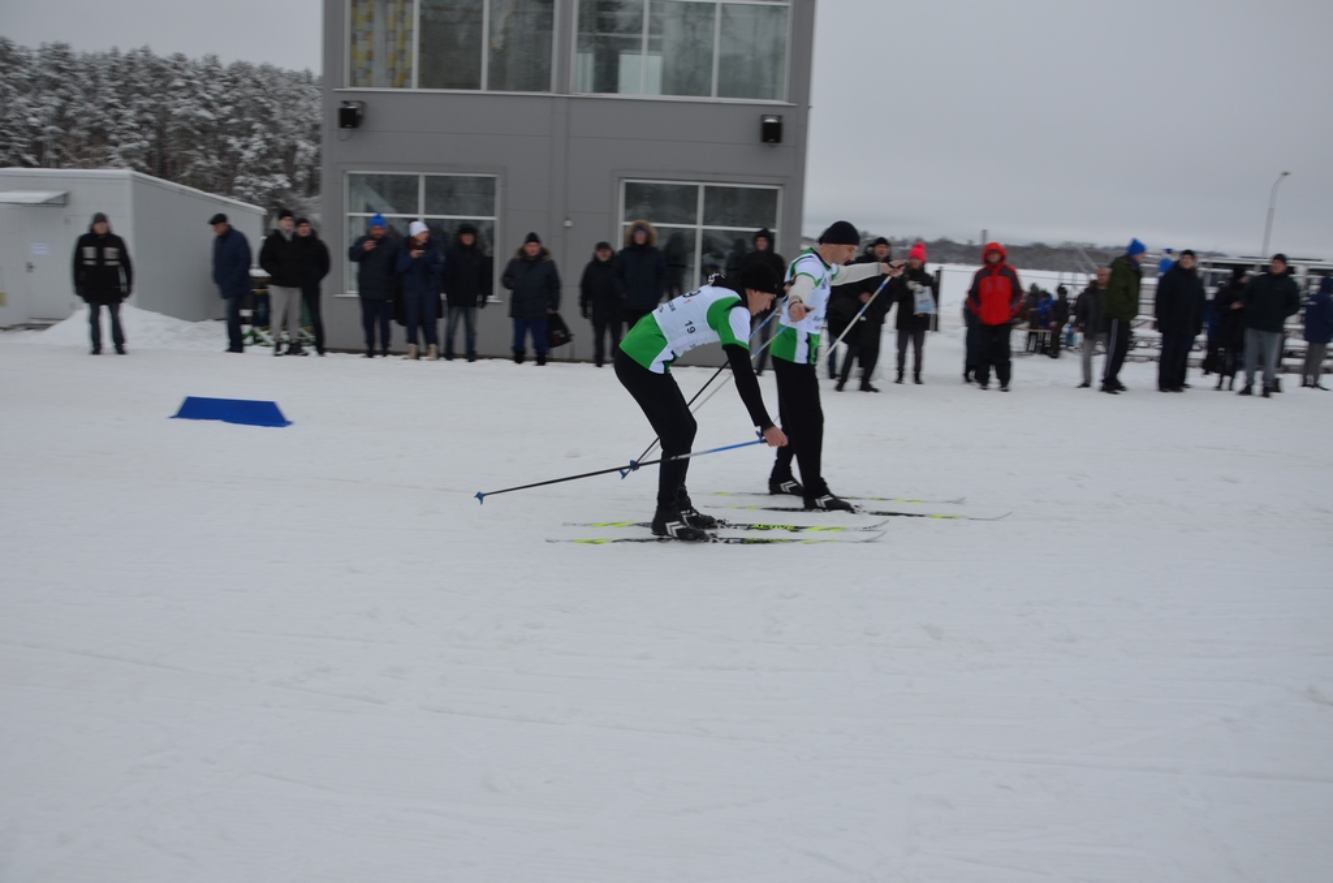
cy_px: 442
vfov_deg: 47.7
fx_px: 998
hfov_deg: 67.5
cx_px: 666
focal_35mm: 27
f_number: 5.6
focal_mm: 18
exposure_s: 1/125
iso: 250
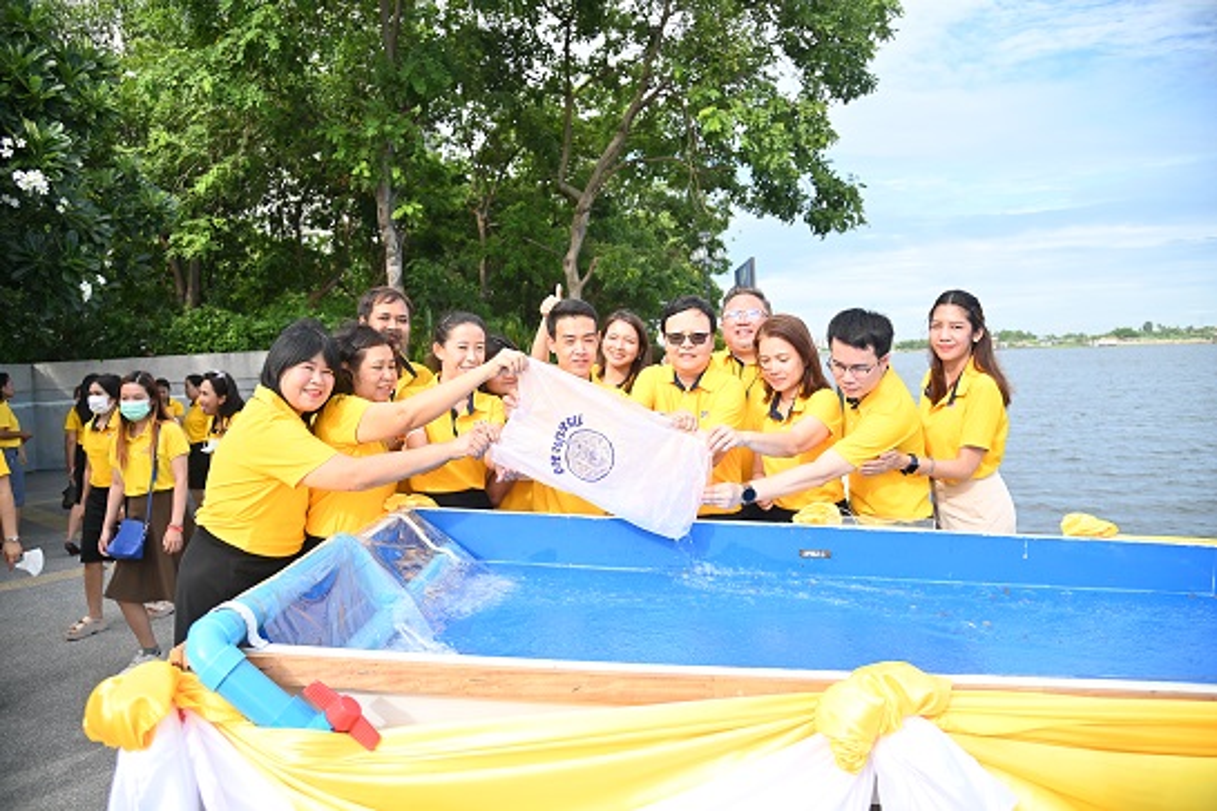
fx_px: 811
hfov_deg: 73.8
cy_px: 406
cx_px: 608
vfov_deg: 53.1
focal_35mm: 24
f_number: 4
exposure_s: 1/250
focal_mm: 24
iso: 100
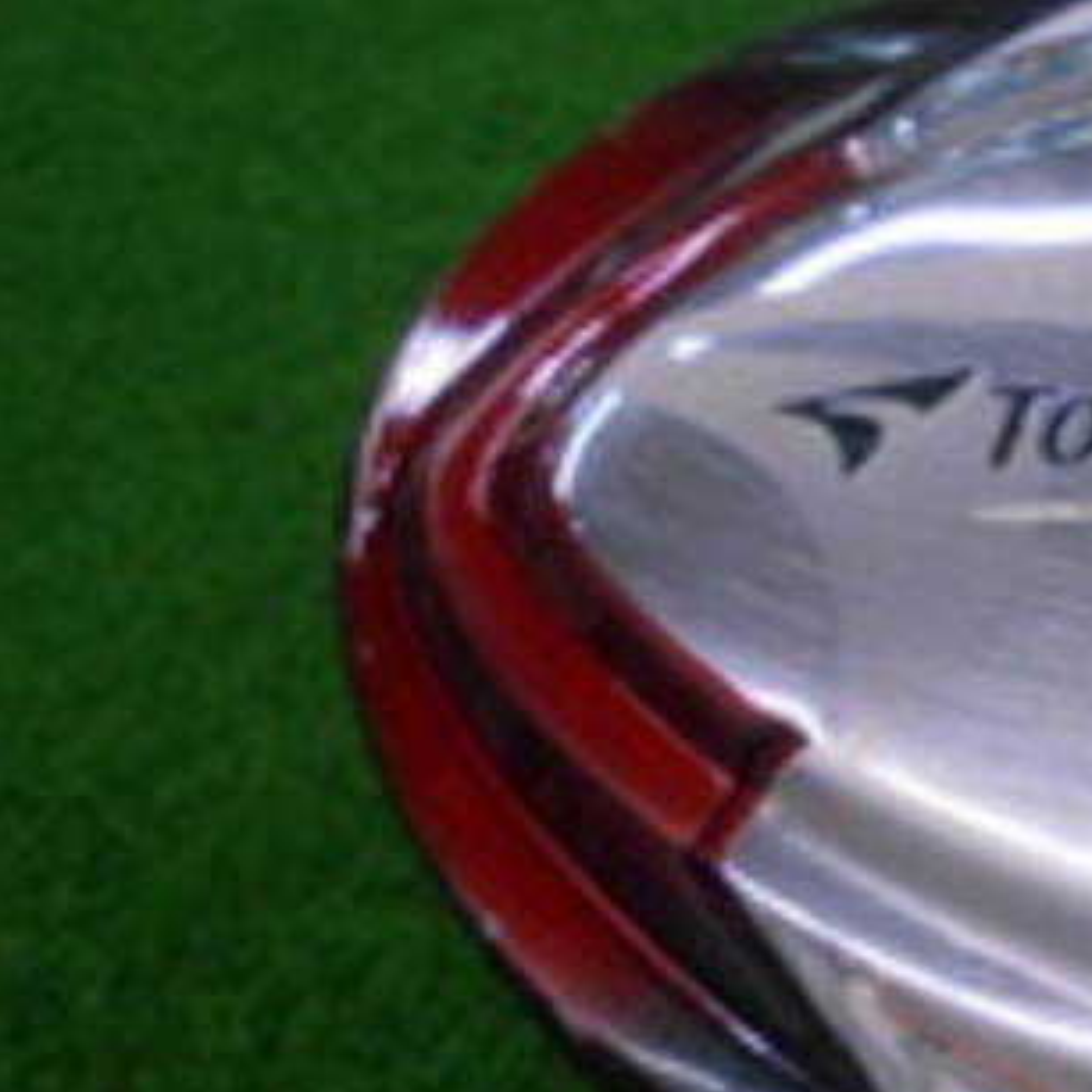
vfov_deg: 35.2
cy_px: 653
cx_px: 1124
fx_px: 1713
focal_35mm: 48
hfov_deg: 32.2
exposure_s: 1/250
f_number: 3.2
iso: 720
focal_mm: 4.6
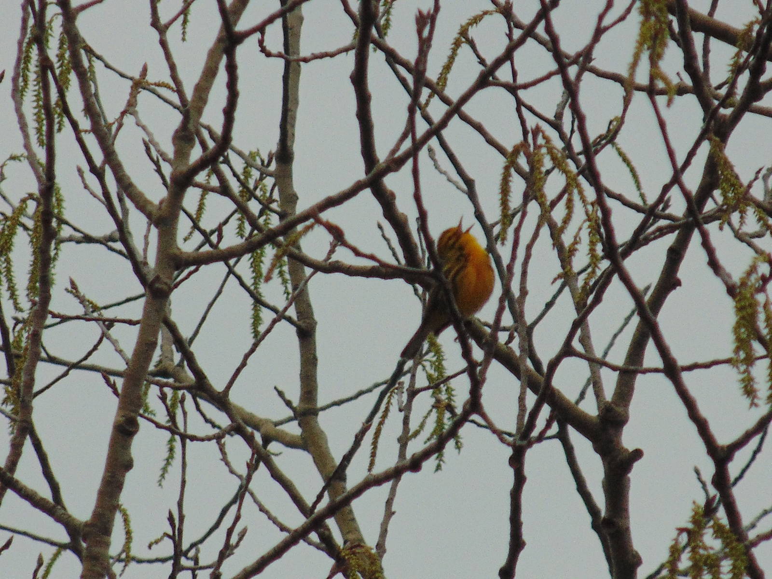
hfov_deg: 3.4
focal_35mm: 580
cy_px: 290
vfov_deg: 2.6
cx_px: 386
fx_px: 12935
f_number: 5.9
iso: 160
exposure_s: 1/125
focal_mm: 104
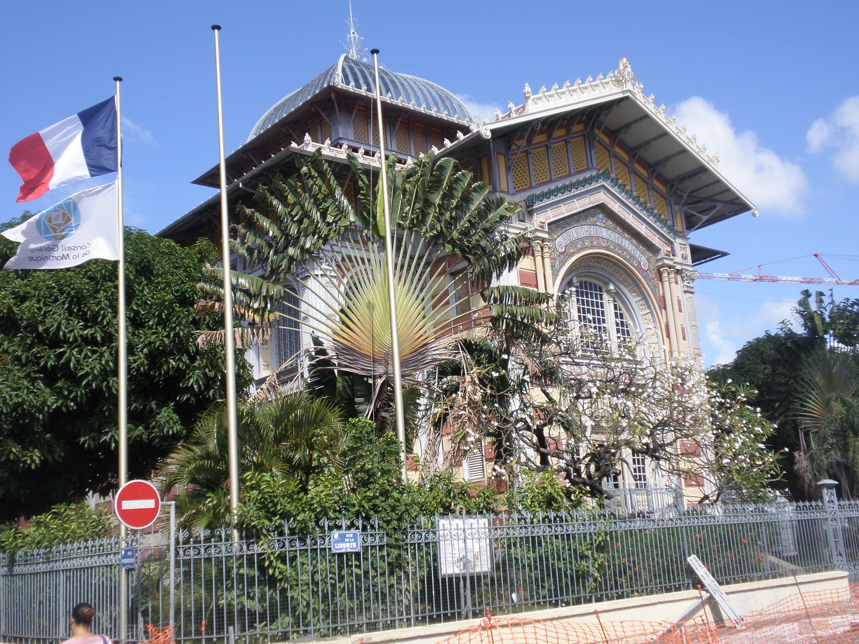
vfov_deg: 36.0
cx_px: 430
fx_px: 993
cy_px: 322
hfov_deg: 46.8
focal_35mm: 40
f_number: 3.7
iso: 64
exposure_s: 1/500
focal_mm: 7.1
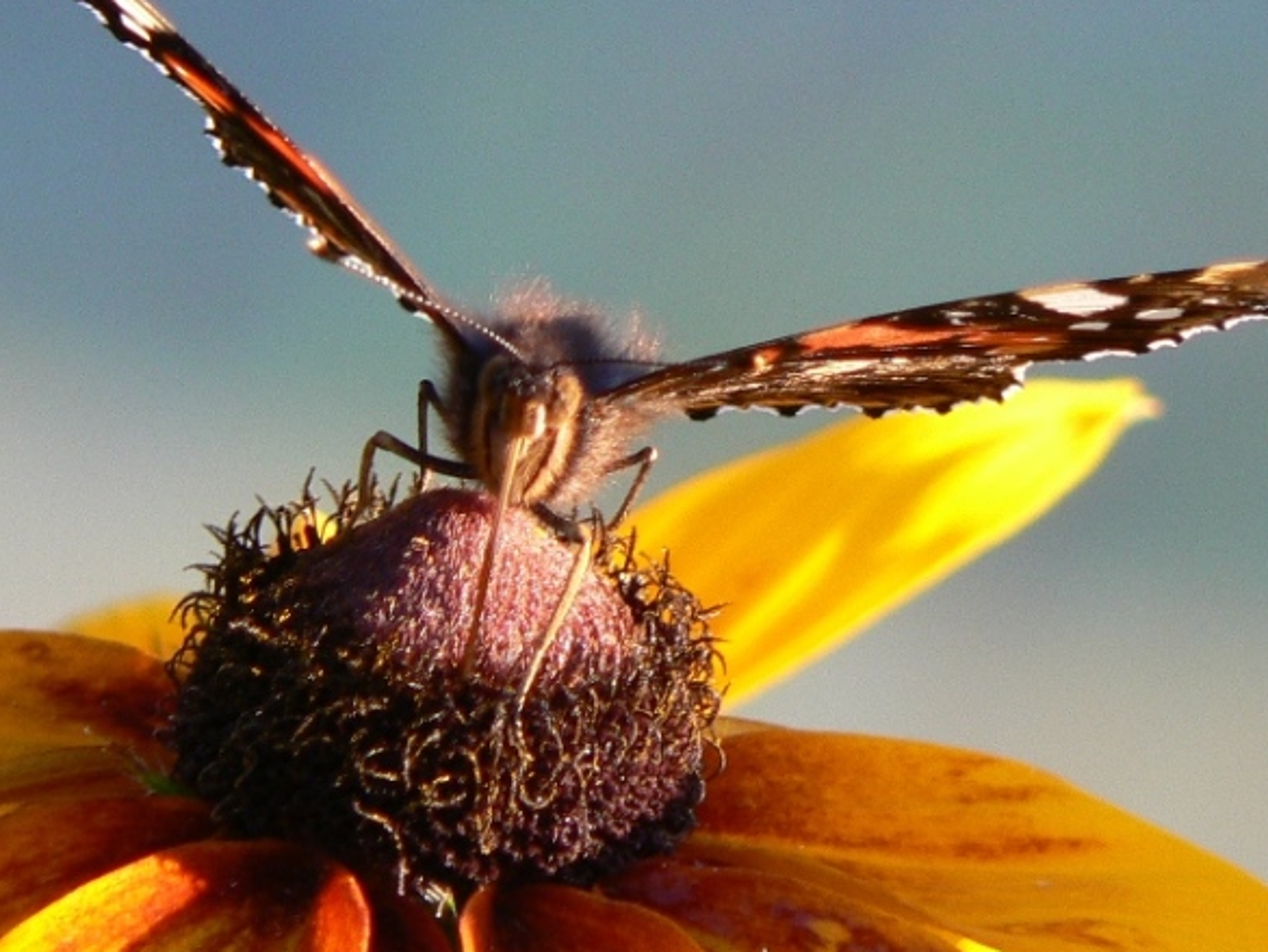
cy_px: 361
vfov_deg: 1.7
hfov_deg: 2.3
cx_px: 489
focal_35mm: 860
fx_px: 31509
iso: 80
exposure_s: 1/100
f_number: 4
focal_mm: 72
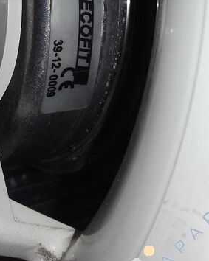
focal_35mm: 57
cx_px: 75
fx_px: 441
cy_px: 44
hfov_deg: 26.6
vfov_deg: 31.9
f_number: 2.2
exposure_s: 1/528
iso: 50
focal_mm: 3.31
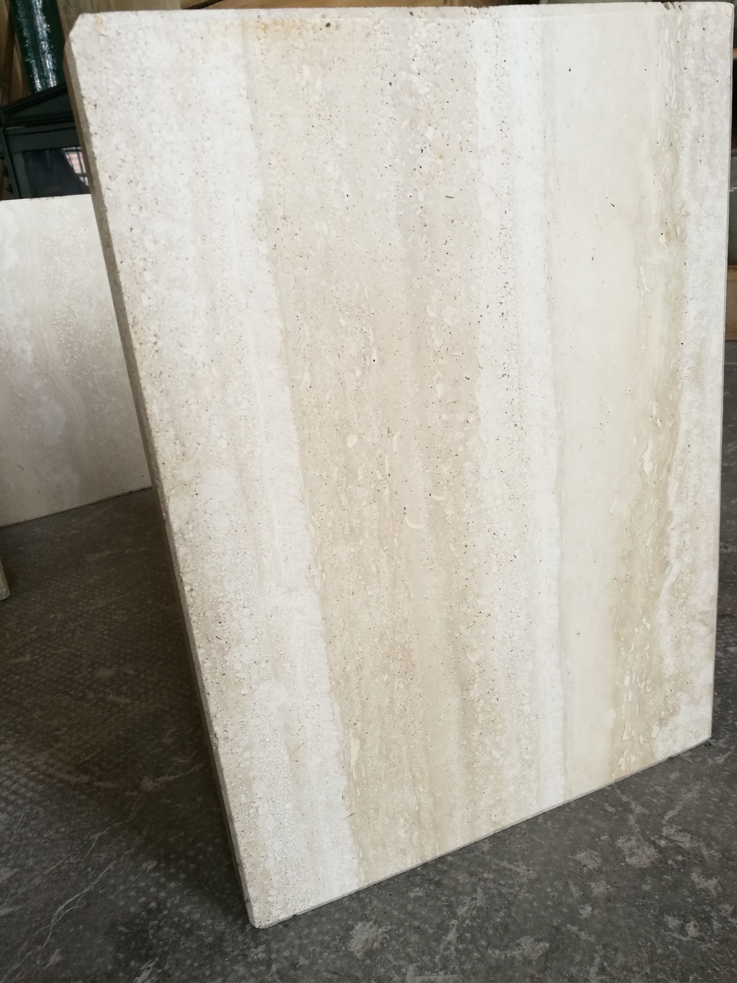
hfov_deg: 51.4
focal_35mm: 27
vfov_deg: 65.3
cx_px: 368
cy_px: 492
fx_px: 766
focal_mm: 4.5
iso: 125
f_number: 2.2
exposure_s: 1/60
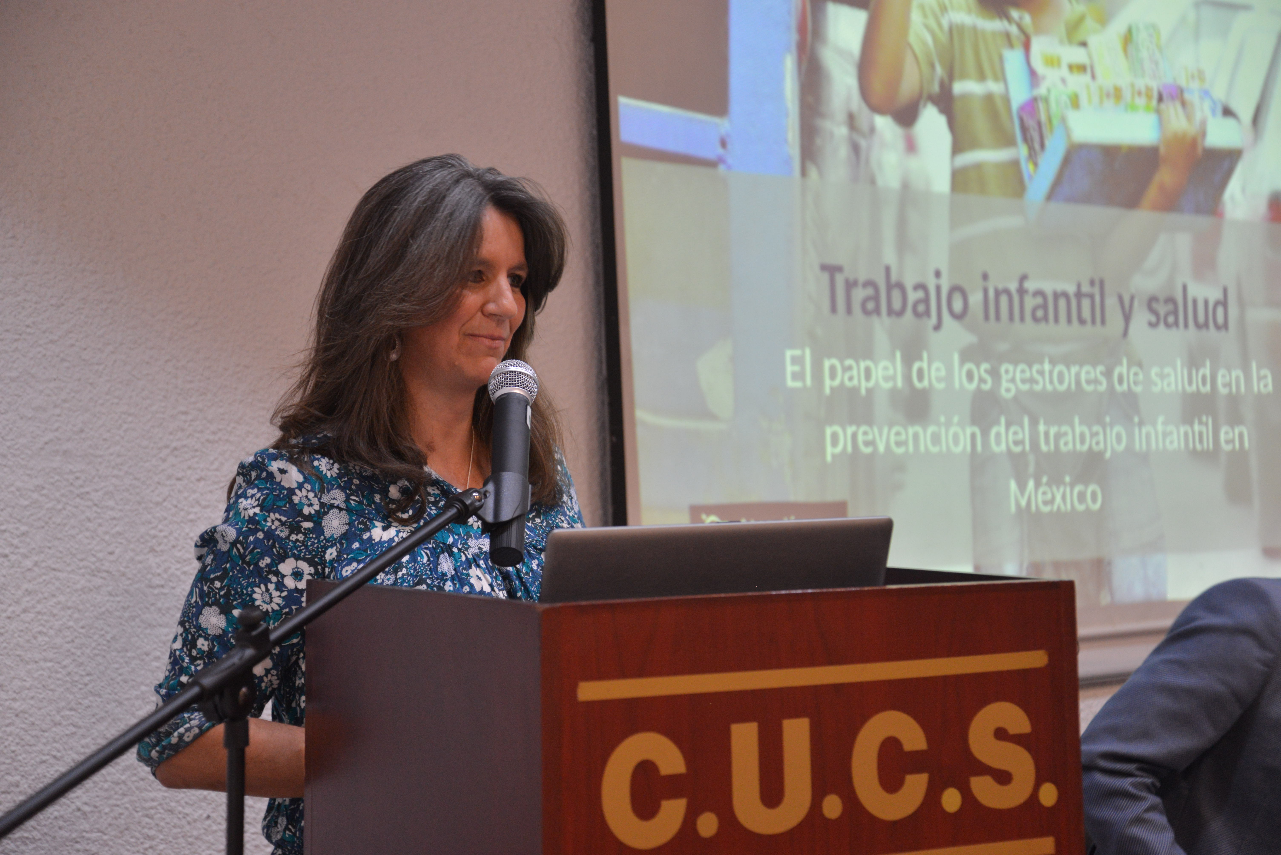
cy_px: 428
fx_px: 2207
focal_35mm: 62
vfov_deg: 21.9
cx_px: 640
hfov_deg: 32.4
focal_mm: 62
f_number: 4.5
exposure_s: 1/30
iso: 1600
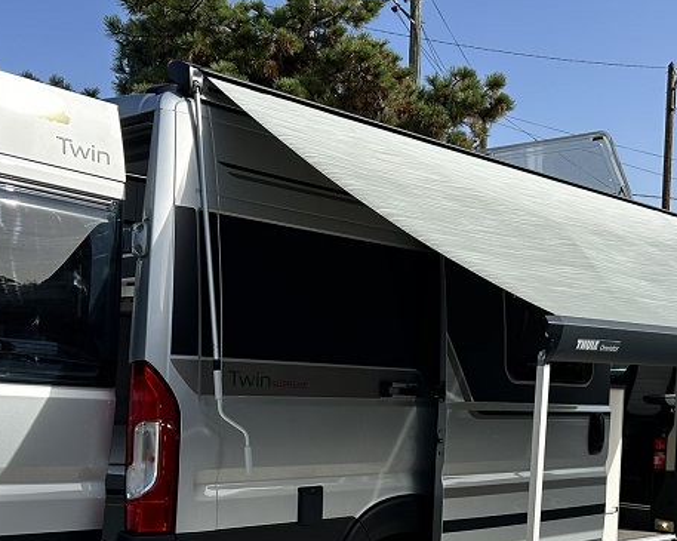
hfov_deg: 37.4
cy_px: 392
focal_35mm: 50
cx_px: 336
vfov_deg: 29.8
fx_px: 1001
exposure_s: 1/3704
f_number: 1.5
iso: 50
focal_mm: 5.7
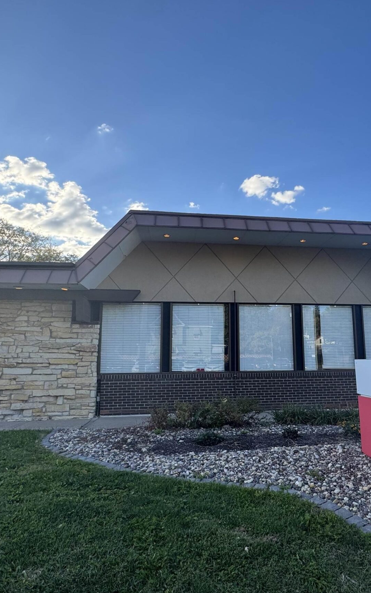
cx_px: 227
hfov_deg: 54.5
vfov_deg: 79.6
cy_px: 308
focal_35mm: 22
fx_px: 356
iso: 50
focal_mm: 2.22
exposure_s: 1/625
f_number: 2.2
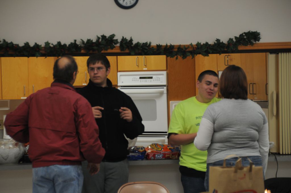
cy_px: 96
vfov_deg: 8.7
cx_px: 146
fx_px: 1271
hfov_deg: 13.1
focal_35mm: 158
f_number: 5.3
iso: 560
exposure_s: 1/60
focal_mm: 105
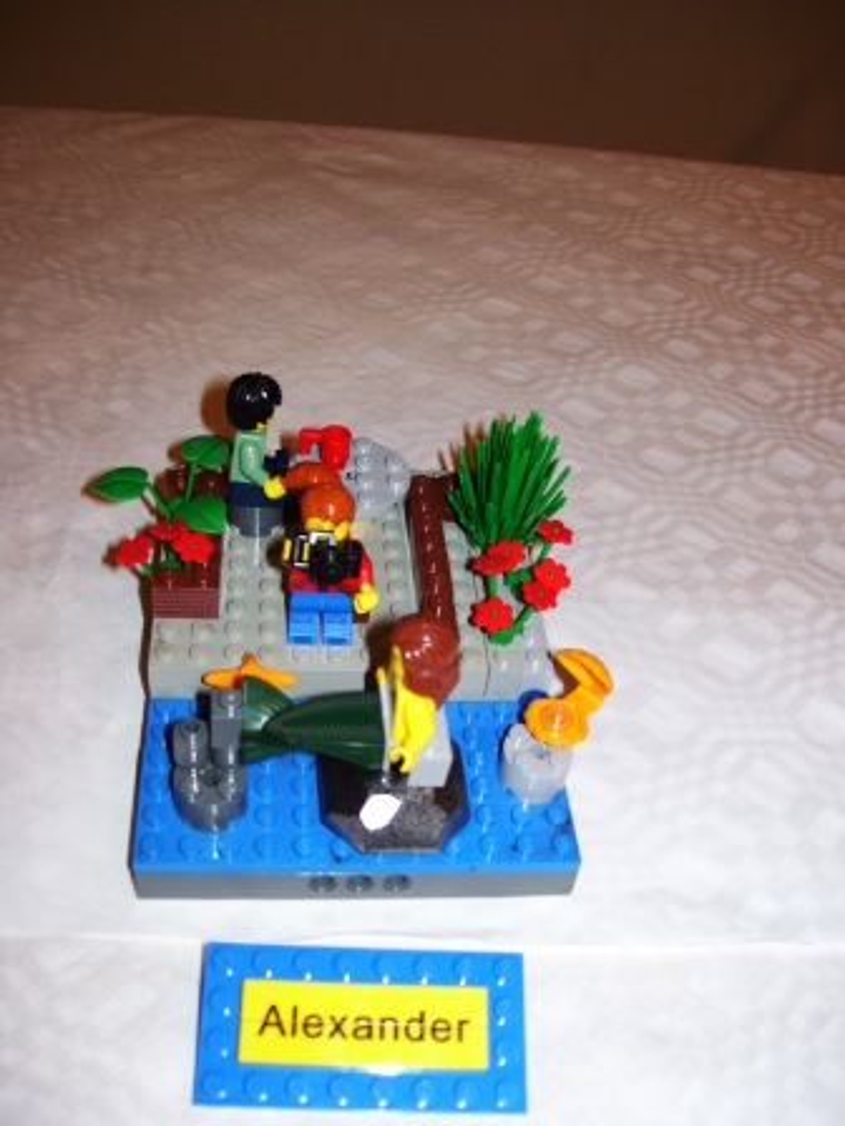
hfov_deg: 39.7
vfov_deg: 51.4
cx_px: 422
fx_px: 1172
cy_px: 563
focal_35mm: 36
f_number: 2.7
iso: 80
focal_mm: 6
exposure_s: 1/60
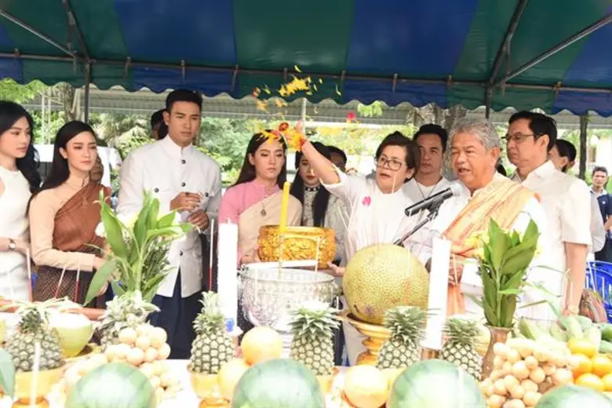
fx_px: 748
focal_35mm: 44
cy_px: 204
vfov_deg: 30.5
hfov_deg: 44.5
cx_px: 306
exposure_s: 1/160
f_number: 5
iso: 500
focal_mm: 44
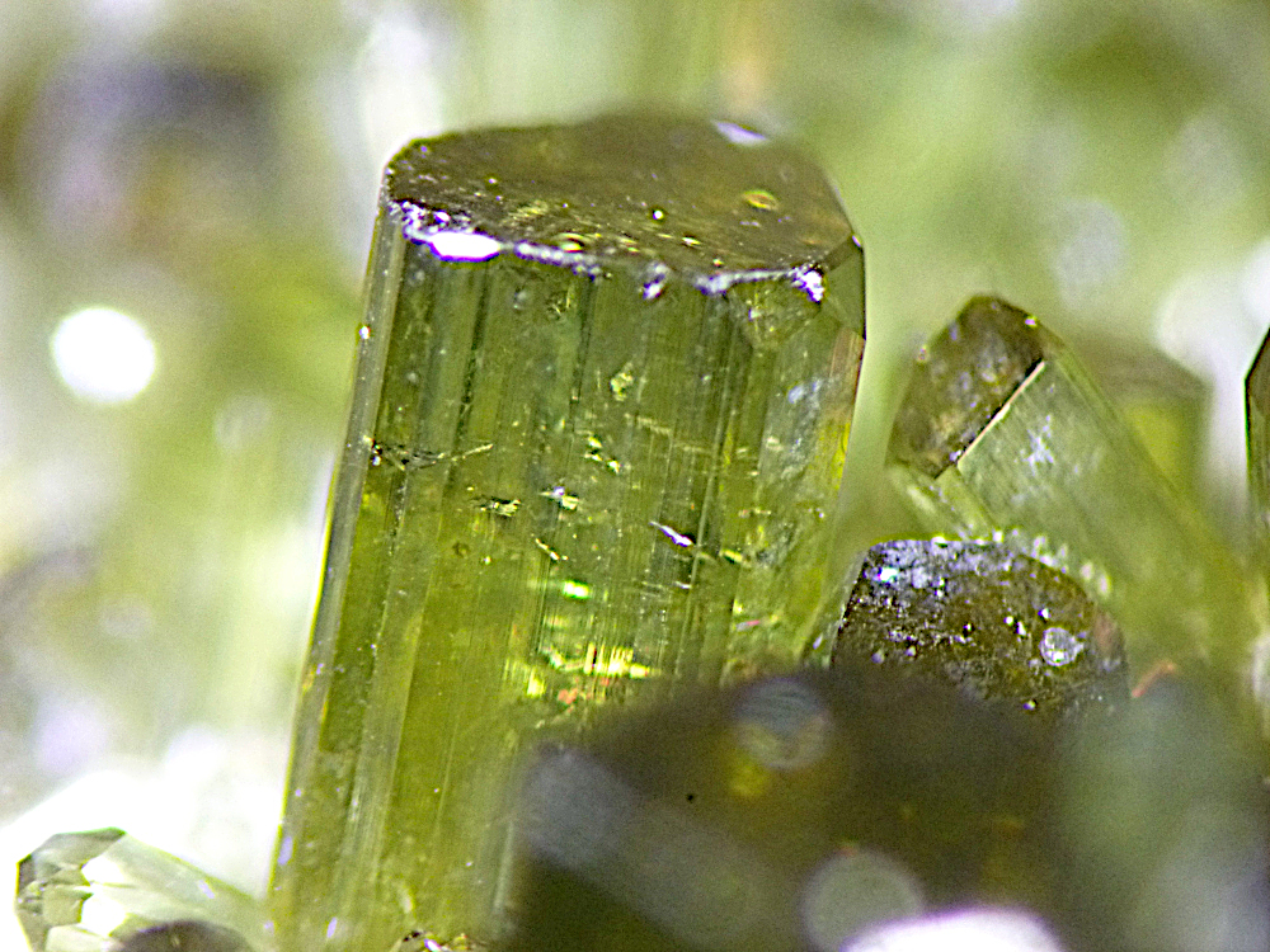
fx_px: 3669
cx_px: 635
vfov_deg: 14.8
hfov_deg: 19.6
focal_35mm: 100
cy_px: 476
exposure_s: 1/30
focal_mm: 18
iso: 400
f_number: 5.7
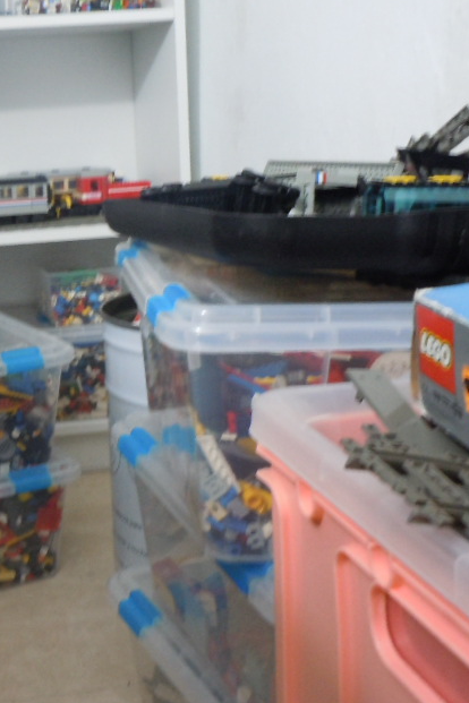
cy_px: 306
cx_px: -27
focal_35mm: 48
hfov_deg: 26.2
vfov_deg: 41.0
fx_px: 938
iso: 400
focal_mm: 5
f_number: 3.7
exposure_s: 1/3
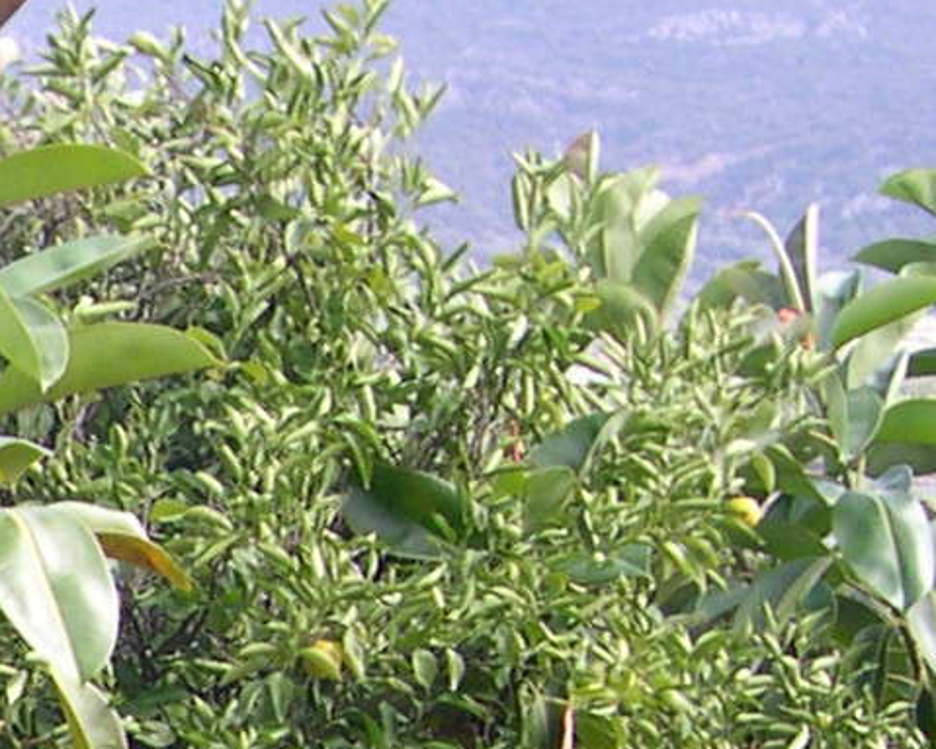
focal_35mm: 176
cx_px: -1081
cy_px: 1068
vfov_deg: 8.6
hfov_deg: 10.0
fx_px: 4875
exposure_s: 1/216
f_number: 2.8
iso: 100
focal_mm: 8
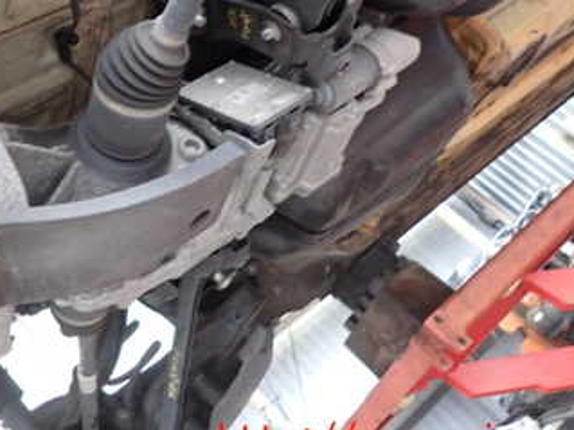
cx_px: 85
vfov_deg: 29.8
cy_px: 59
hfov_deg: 38.3
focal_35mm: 47
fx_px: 779
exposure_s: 1/30
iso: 400
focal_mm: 4.5
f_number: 2
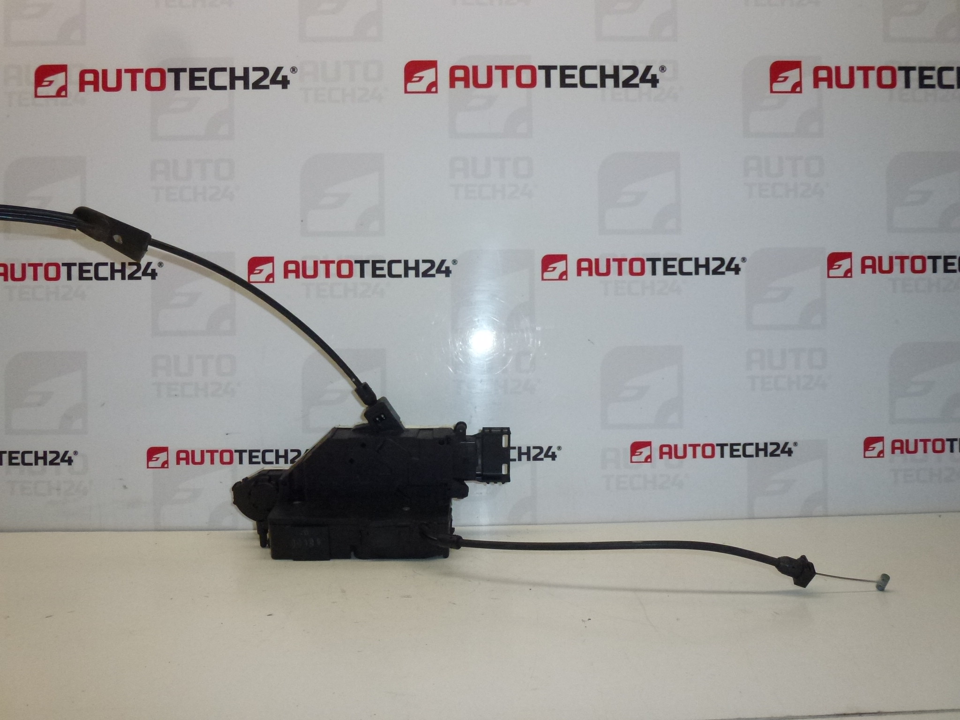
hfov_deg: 67.3
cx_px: 480
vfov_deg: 53.1
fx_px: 721
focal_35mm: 26
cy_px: 360
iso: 400
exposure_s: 1/400
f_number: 3.4
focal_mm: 4.7
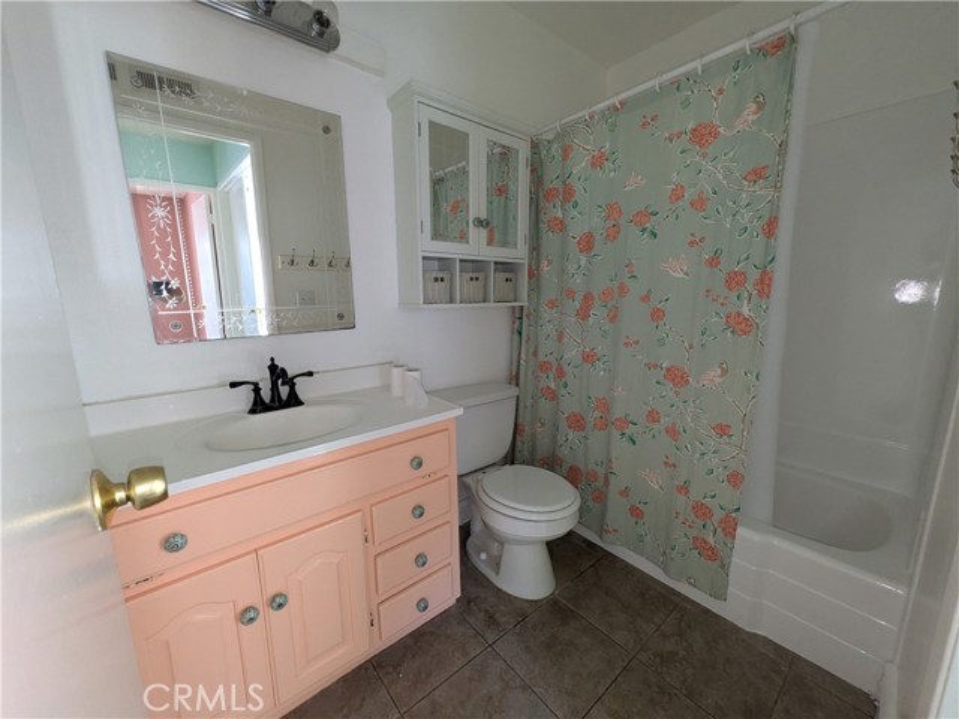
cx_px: 480
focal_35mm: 14
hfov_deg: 102.1
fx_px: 388
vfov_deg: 85.7
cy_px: 360
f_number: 2.2
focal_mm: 1.83
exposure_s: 1/60
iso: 344
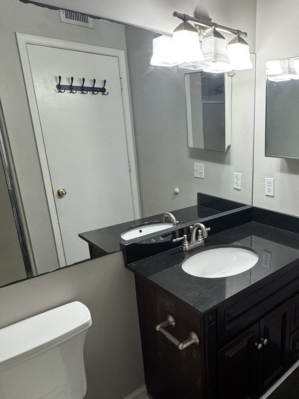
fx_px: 311
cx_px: 231
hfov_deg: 48.9
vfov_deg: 65.2
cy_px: 218
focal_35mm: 27
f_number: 2.2
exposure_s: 1/60
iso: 200
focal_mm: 2.22
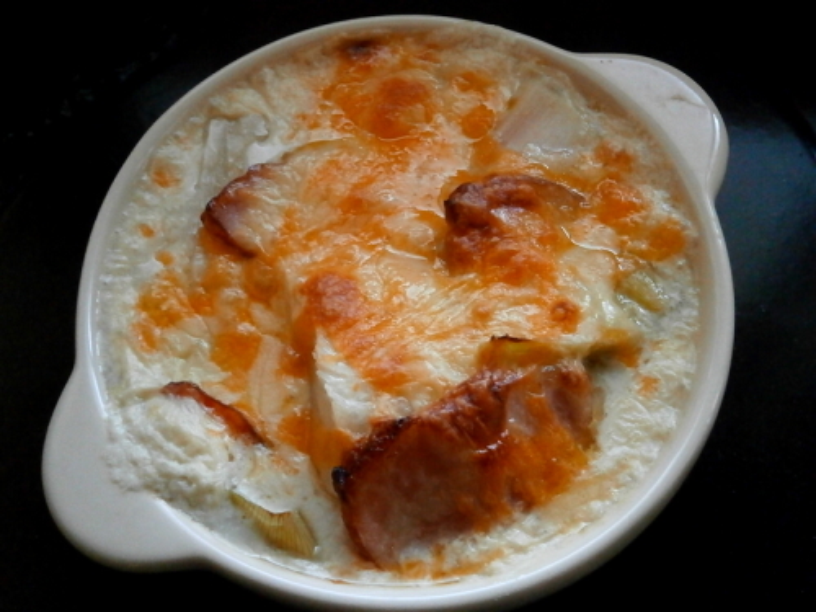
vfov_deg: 30.9
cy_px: 306
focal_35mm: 47
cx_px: 408
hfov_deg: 40.4
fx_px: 1108
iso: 800
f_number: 3.4
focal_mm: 8.3
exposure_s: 1/50
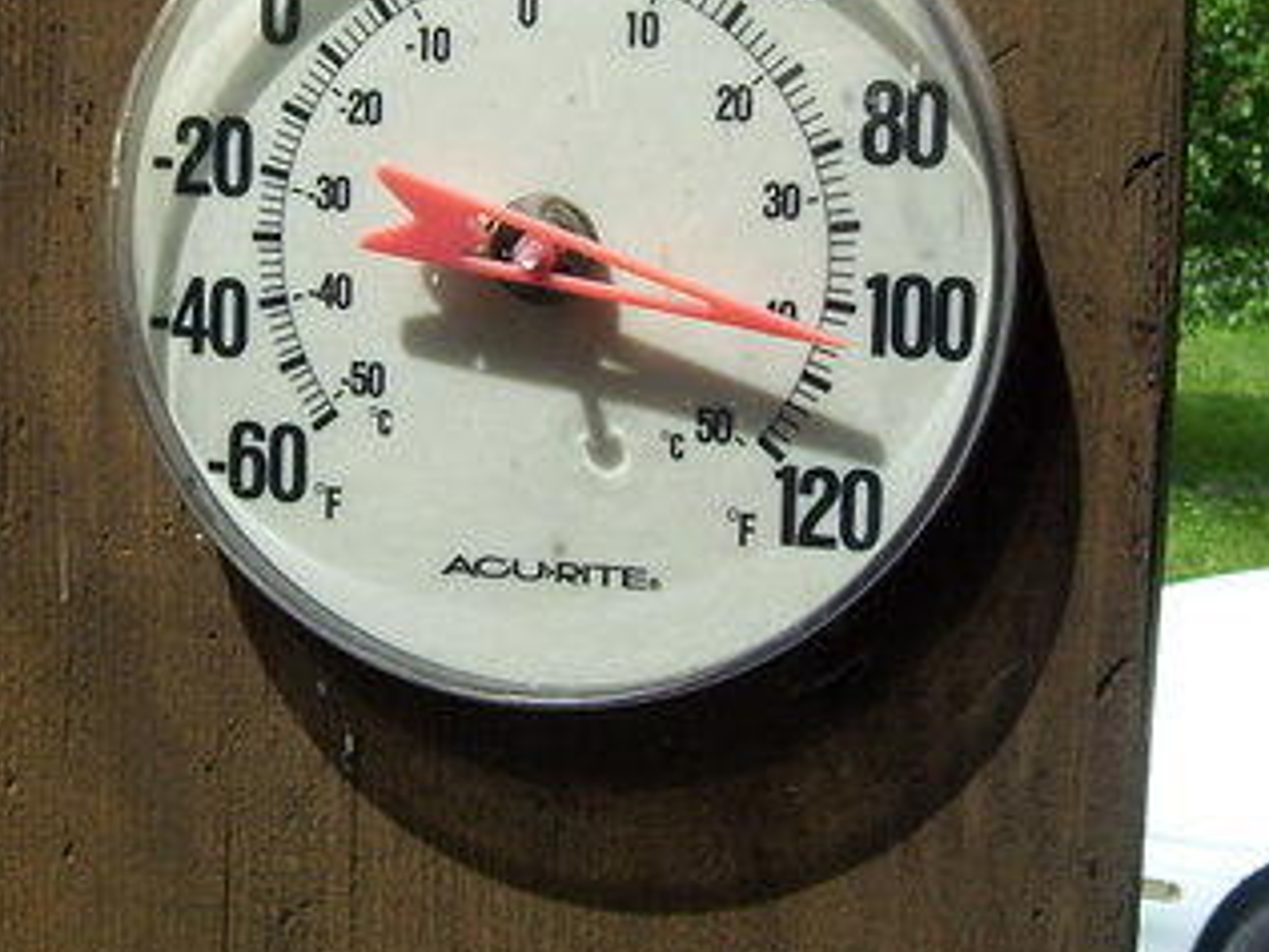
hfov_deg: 26.6
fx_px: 2676
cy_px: 269
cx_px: 542
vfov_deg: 20.1
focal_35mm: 73
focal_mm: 6
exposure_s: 1/250
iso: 80
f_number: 4.8
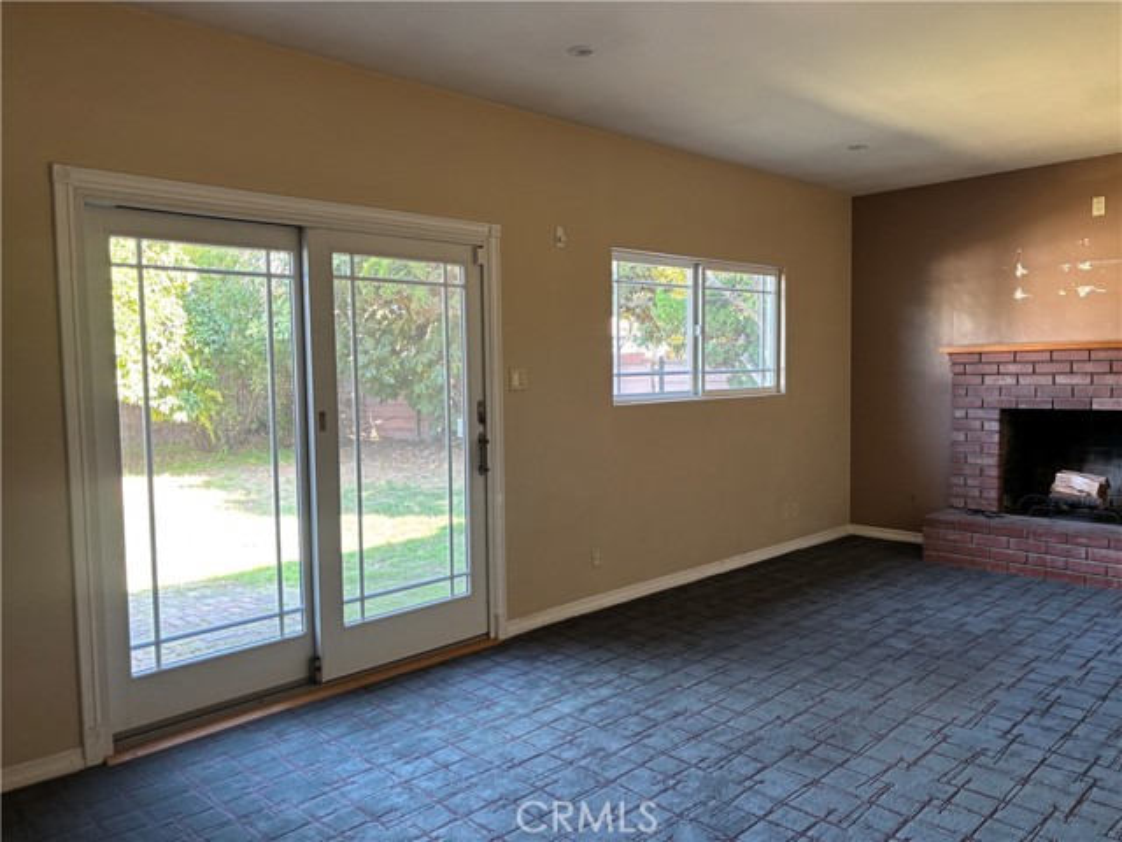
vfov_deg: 53.1
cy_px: 421
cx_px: 561
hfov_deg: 67.3
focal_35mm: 26
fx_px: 843
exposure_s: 1/60
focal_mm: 5.96
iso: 250
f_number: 1.6
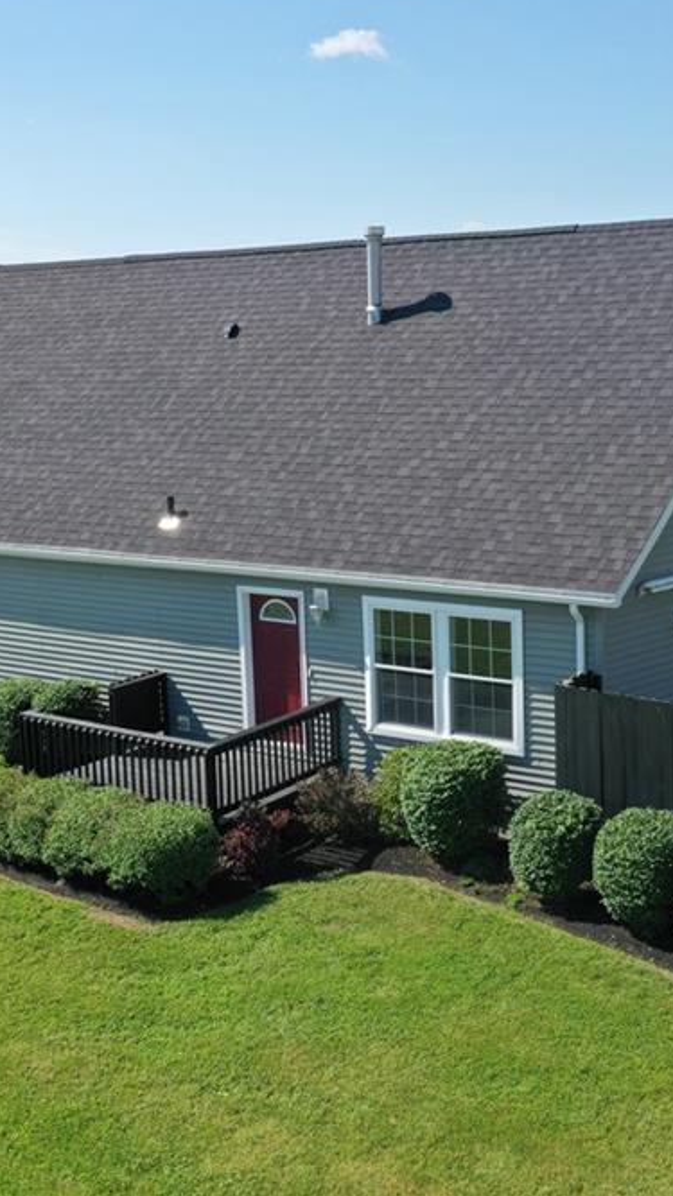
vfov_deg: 45.5
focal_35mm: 45
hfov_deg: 26.5
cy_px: 588
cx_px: 397
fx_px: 1428
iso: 100
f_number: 5.6
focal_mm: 10.26
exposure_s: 1/400
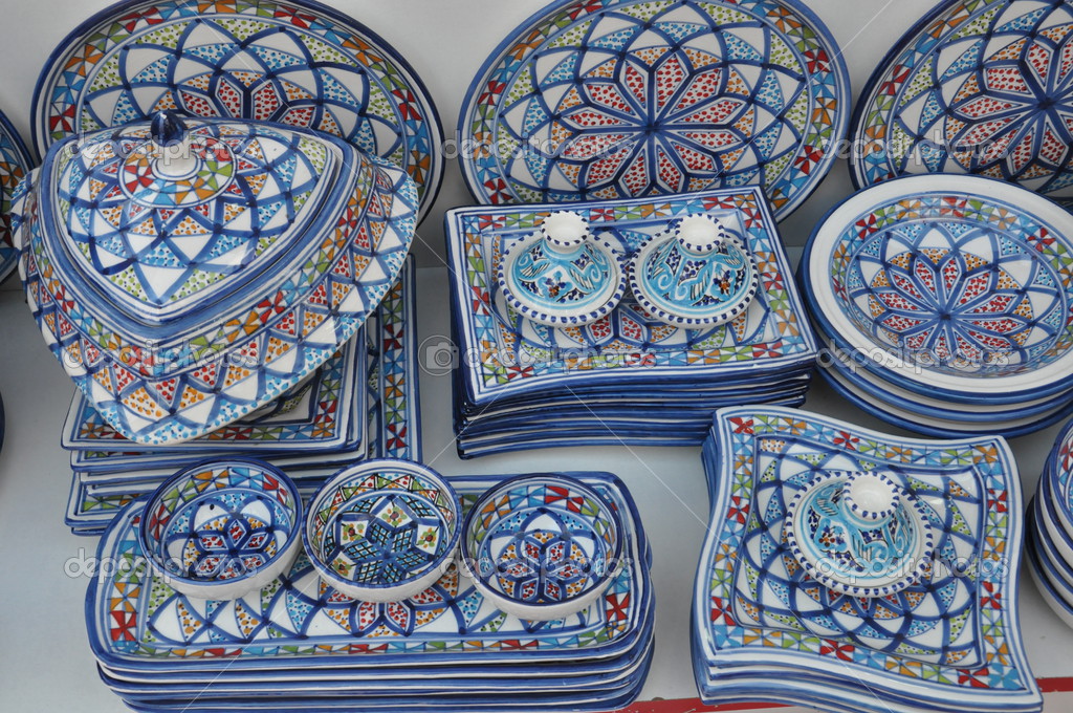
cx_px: 536
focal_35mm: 48
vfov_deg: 28.0
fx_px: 1429
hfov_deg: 41.2
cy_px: 356
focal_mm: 32
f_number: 10
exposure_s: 1/100
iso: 1000
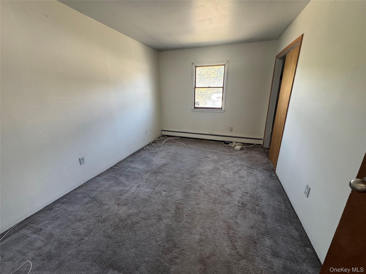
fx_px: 148
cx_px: 183
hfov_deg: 102.1
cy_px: 137
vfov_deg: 85.7
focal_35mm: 14
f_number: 2.2
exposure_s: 1/71
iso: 320
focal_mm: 2.22
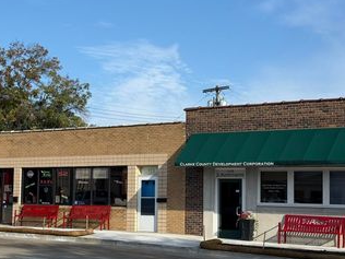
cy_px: 139
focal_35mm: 76
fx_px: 757
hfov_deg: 25.5
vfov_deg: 19.4
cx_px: 105
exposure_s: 1/5208
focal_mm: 6.76
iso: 64
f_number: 1.78
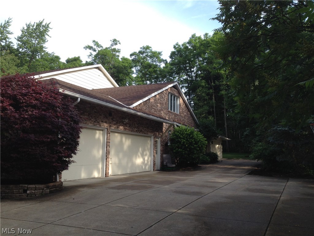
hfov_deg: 52.6
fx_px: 317
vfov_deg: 40.7
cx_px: 157
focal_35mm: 35
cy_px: 118
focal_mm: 4.28
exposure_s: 1/657
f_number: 2.4
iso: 50
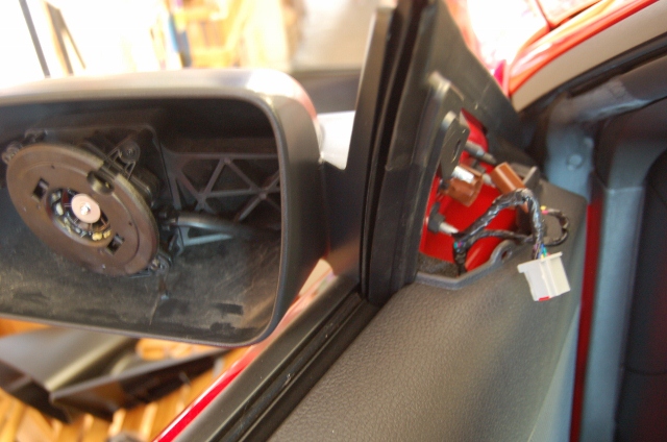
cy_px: 221
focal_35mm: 42
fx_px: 777
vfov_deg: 31.8
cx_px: 334
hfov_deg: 46.5
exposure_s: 1/2
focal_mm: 28
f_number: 4.2
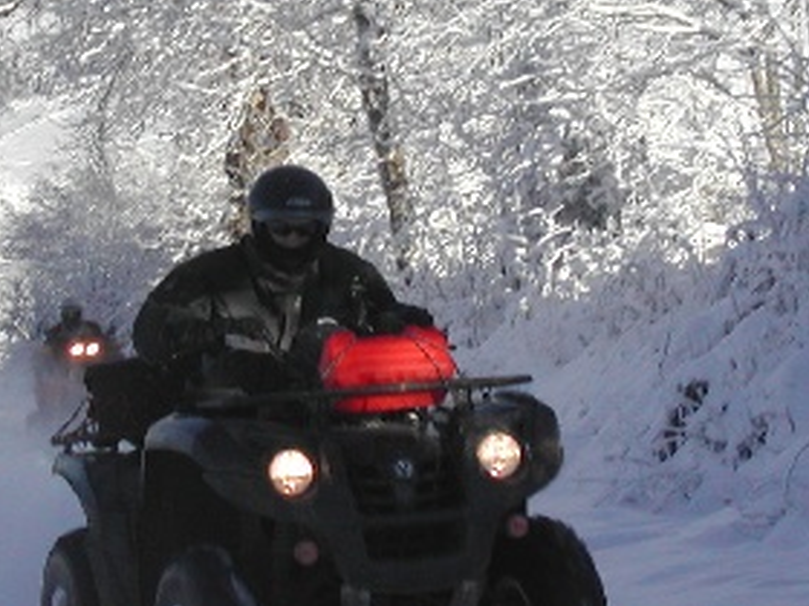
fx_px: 4113
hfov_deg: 11.2
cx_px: 318
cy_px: 234
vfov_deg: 8.4
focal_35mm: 176
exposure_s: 1/118
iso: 100
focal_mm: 16.3
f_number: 10.8
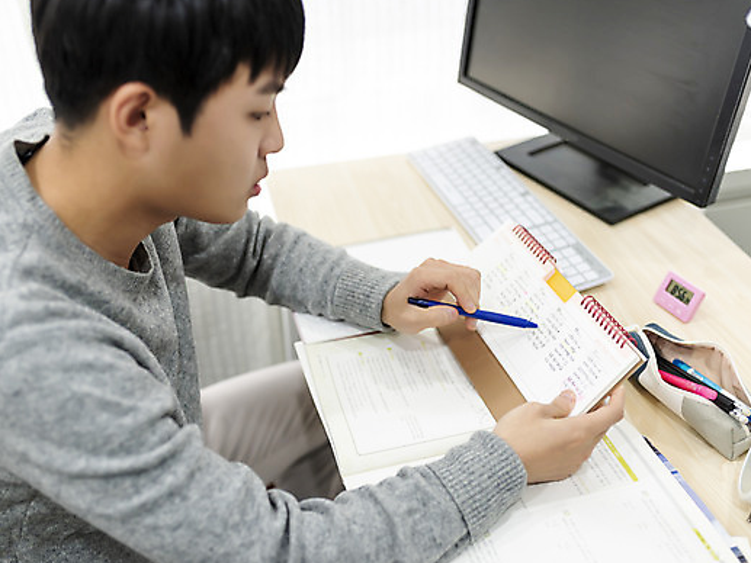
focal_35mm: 39
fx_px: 846
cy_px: 280
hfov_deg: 47.8
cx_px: 364
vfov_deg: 36.8
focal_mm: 35
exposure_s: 1/125
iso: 640
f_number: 2
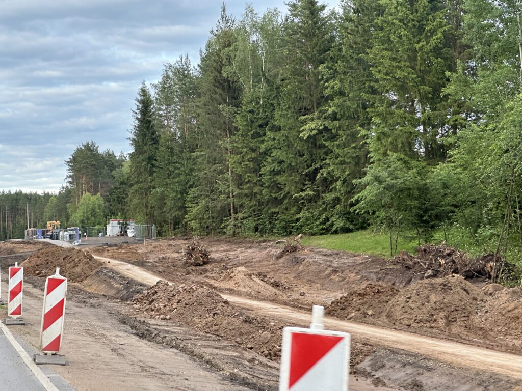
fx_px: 1161
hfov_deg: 25.3
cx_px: 261
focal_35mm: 77
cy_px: 196
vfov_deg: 19.1
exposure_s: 1/99
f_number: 2.8
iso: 50
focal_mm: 9
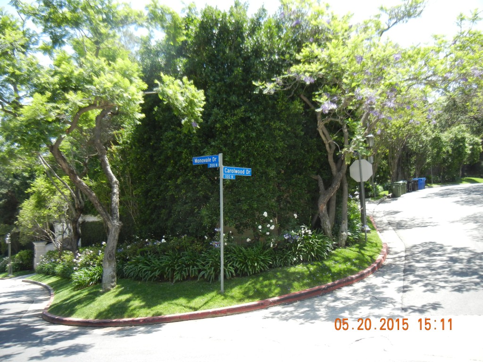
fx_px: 419
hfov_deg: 60.0
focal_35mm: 30
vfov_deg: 46.8
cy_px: 181
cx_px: 242
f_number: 3.5
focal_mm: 5.4
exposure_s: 1/290
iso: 160
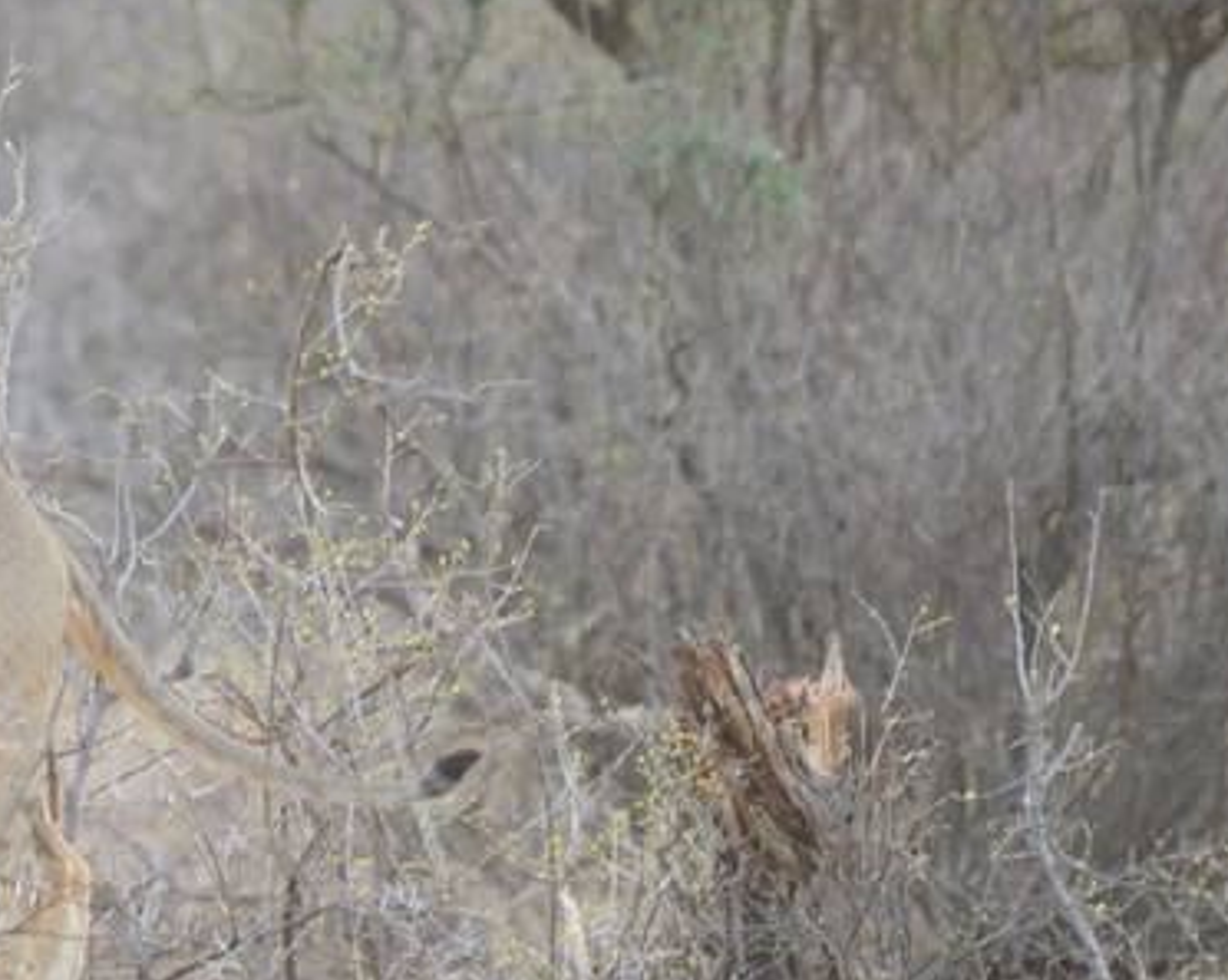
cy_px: 351
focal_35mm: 1058
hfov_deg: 1.8
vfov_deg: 1.5
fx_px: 38422
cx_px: 109
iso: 1800
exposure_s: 1/400
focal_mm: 400
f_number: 5.6
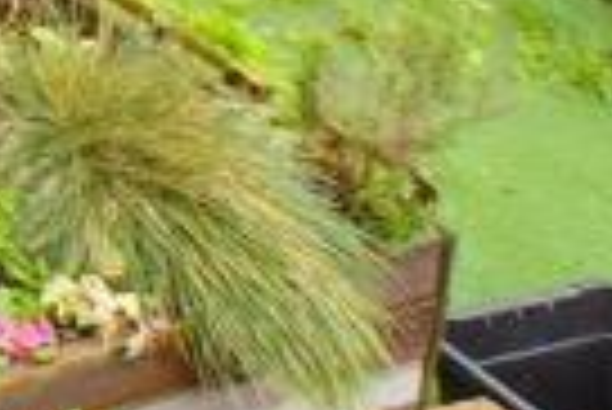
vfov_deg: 8.4
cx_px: -1390
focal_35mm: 113
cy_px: -1084
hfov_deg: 10.3
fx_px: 1923
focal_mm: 10
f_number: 6.3
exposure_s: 1/40
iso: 200
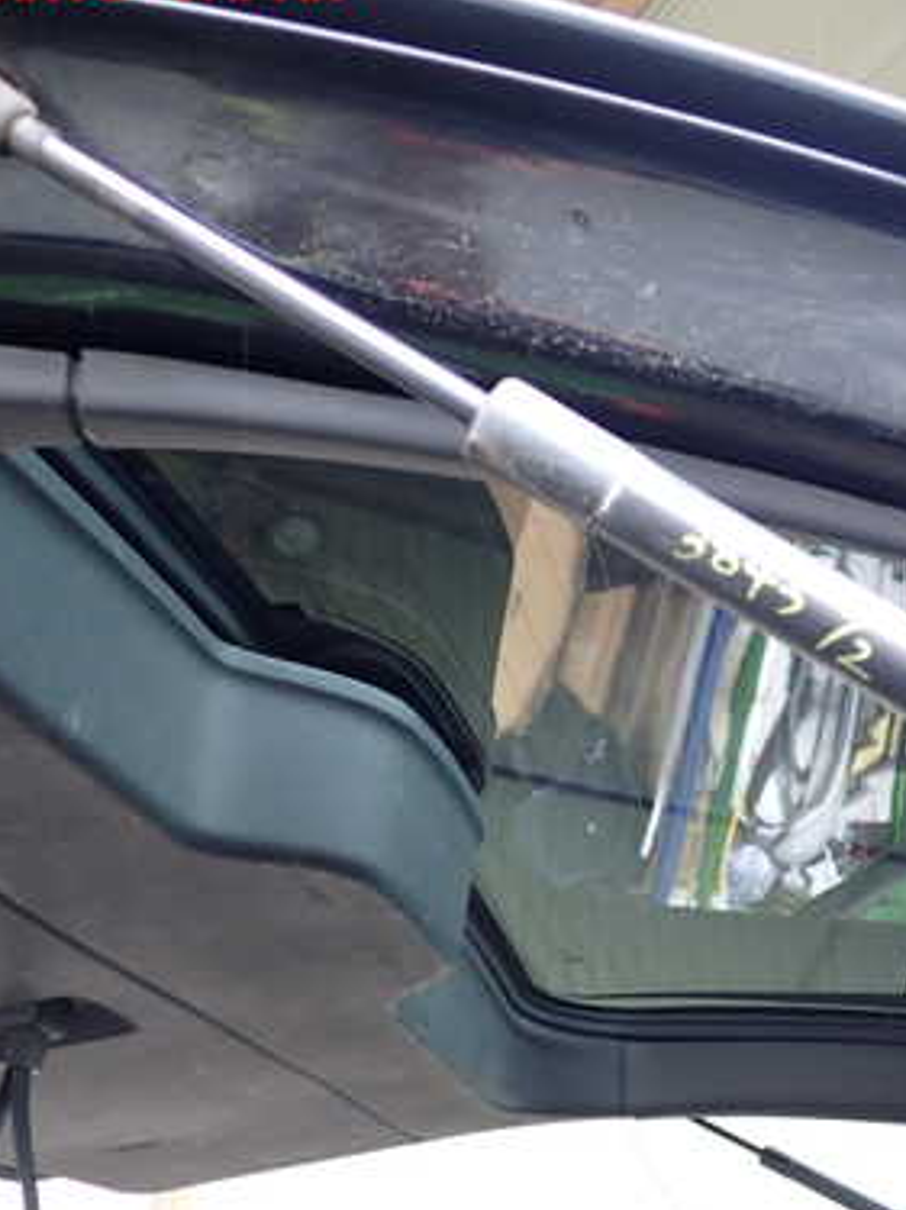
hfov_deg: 29.6
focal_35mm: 48
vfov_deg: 39.6
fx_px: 1676
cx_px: 725
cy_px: 665
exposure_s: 1/60
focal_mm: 5.4
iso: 200
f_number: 2.3
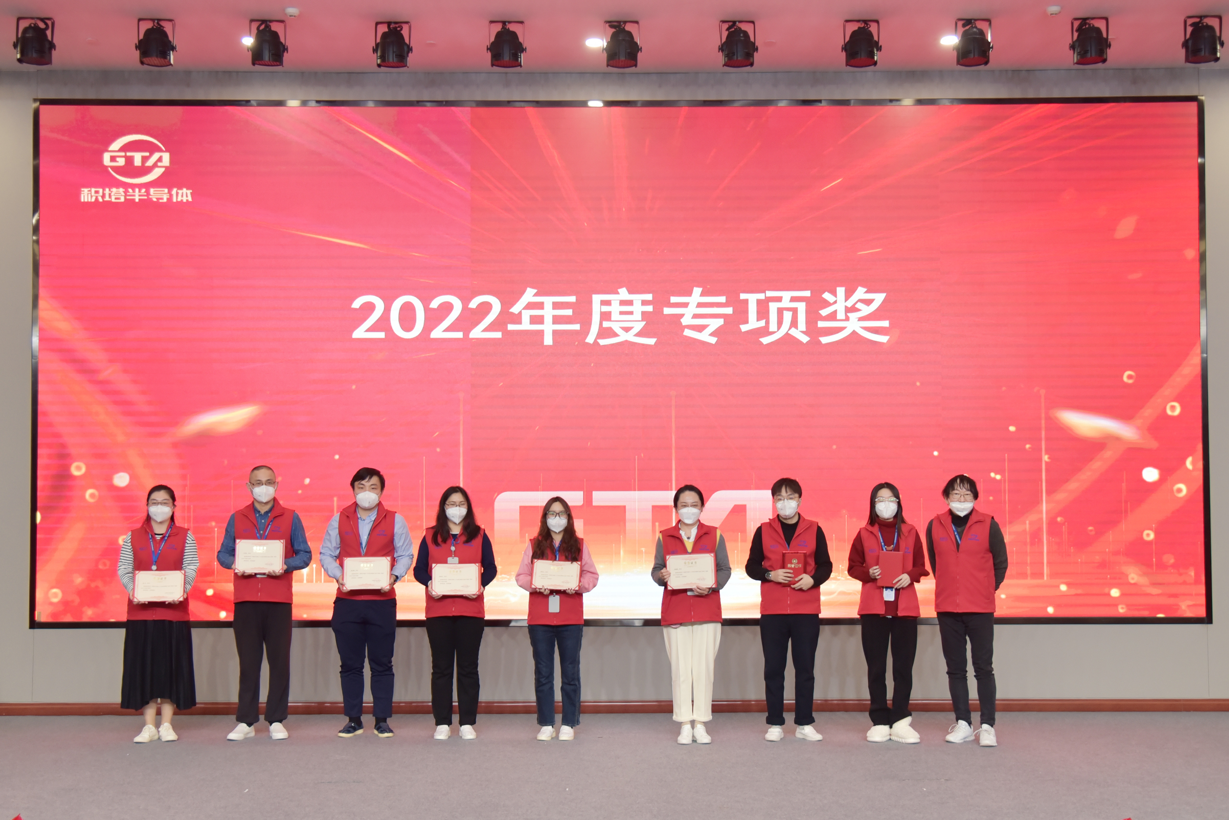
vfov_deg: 37.9
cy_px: 410
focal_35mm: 35
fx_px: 1195
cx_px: 614
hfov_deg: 54.4
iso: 1000
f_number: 4
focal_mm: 35
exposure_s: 1/125
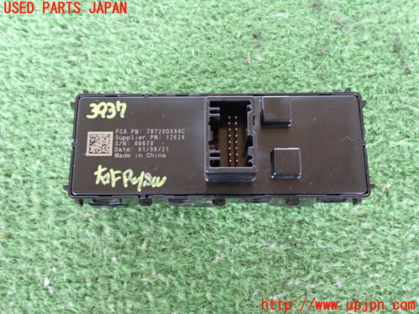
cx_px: 210
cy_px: 157
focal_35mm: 38
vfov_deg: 37.7
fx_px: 460
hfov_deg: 49.0
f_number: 2.7
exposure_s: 1/25
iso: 800
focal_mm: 6.83
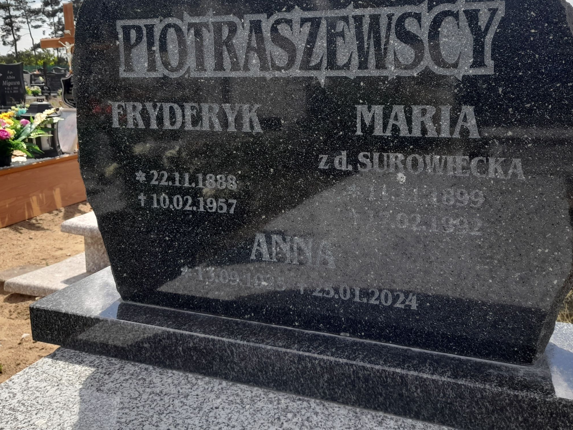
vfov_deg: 40.3
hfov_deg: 52.6
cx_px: 303
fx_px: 579
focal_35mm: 35
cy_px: 149
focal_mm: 4.6
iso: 20
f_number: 2
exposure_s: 1/361
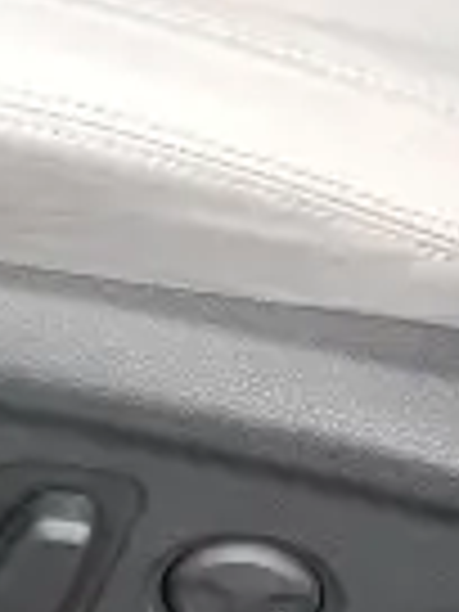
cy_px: 104
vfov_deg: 11.6
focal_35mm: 169
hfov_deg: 8.6
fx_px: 2988
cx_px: -252
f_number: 1.8
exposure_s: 1/50
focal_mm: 3.98
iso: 64
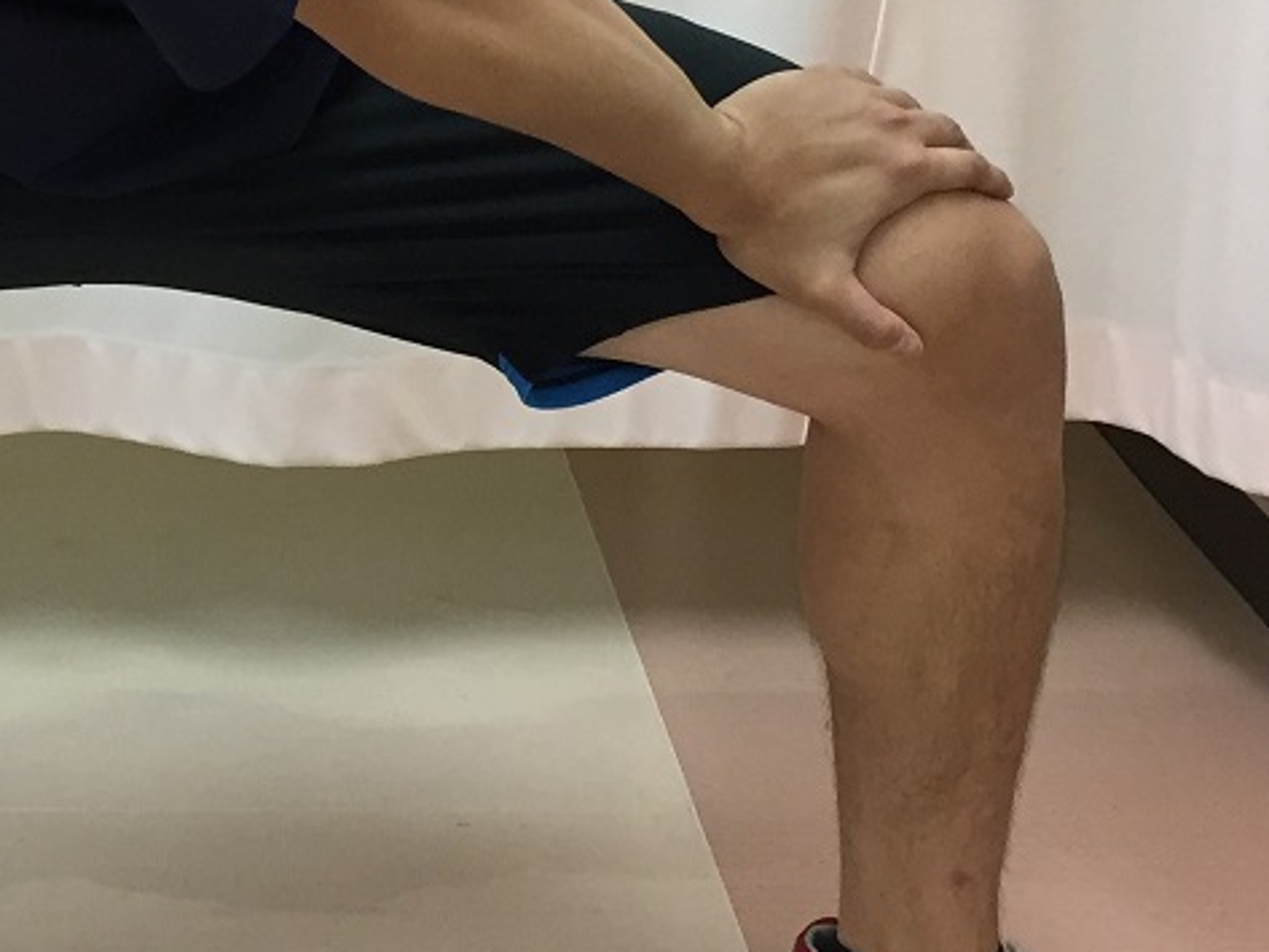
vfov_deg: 18.2
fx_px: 2933
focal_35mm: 80
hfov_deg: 23.4
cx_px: 13
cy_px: 161
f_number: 2.2
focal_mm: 4.15
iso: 50
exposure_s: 1/30
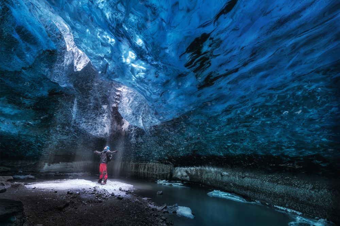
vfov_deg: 81.2
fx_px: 132
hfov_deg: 104.2
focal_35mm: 14
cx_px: 170
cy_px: 113
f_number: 7.1
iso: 100
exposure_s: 5
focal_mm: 14
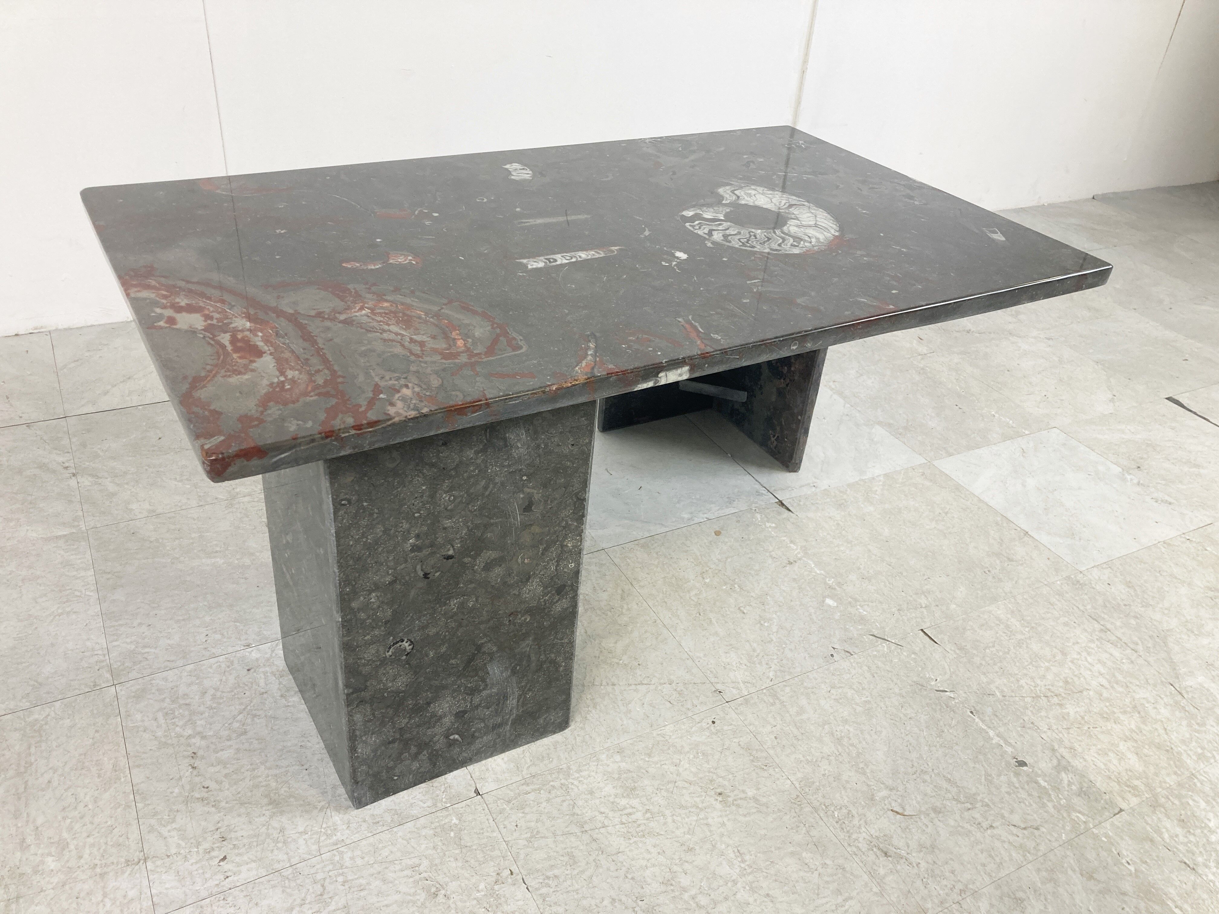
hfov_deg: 63.4
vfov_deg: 49.7
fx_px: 986
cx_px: 610
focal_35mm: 28
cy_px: 457
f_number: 1.8
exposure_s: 1/100
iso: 64
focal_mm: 3.99
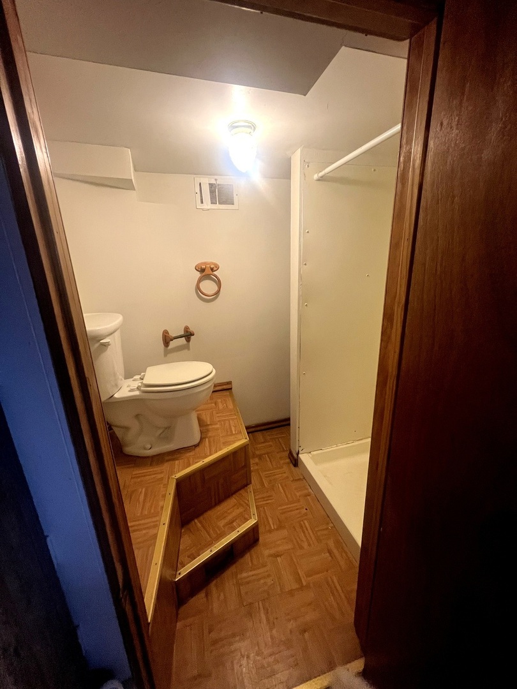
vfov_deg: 106.2
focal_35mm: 13
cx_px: 258
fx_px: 259
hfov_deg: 89.9
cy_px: 344
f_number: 1.8
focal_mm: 1.57
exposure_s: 1/60
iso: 400
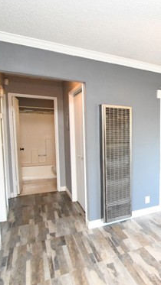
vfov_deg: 69.7
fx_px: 205
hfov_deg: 32.3
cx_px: 210
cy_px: 153
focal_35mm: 27
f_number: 5.6
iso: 2500
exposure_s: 1/60
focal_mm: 10
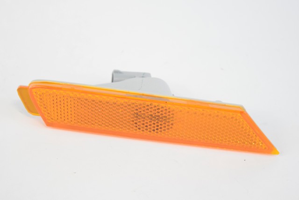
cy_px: 100
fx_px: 648
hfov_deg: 26.0
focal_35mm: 78
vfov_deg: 17.5
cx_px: 150
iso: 2200
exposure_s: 1/60
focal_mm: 52
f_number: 5.6
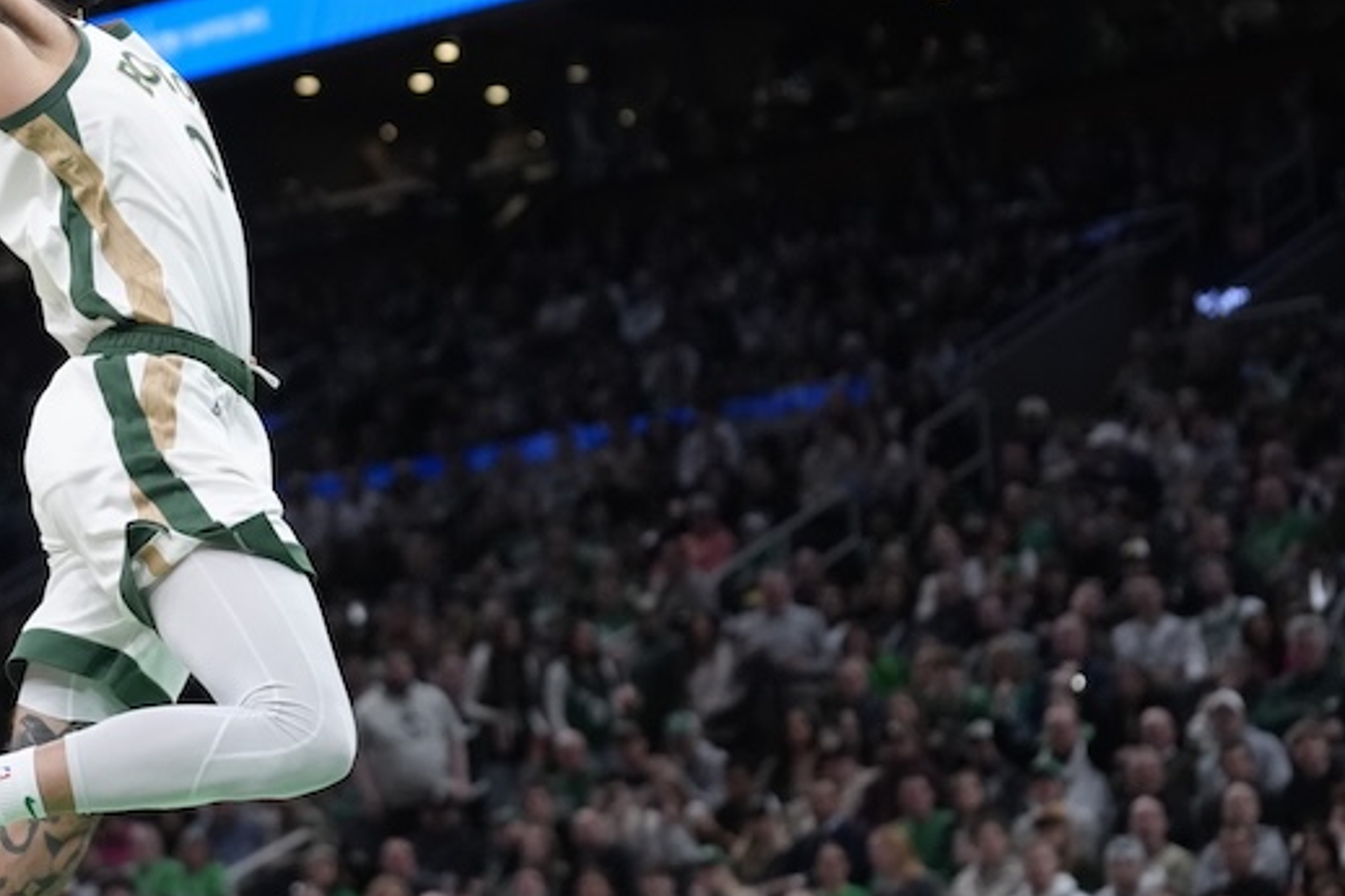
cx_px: 161
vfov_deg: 9.8
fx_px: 5191
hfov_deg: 14.6
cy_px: 235
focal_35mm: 139
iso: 4000
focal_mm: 72
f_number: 2.8
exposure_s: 1/2500
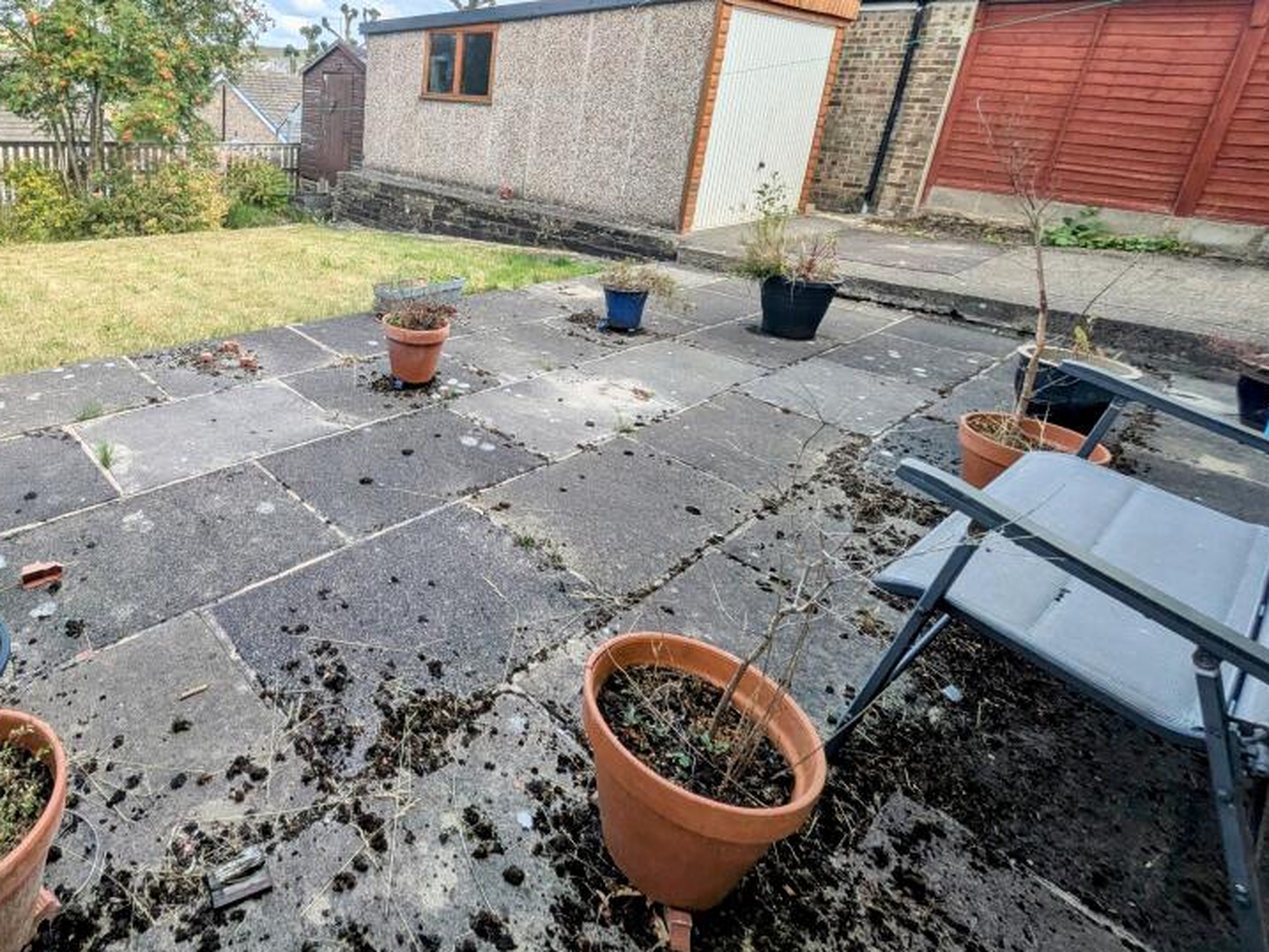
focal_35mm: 20
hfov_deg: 77.6
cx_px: 372
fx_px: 733
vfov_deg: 64.2
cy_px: 312
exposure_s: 1/1376
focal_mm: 1.83
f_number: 2.2
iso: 50
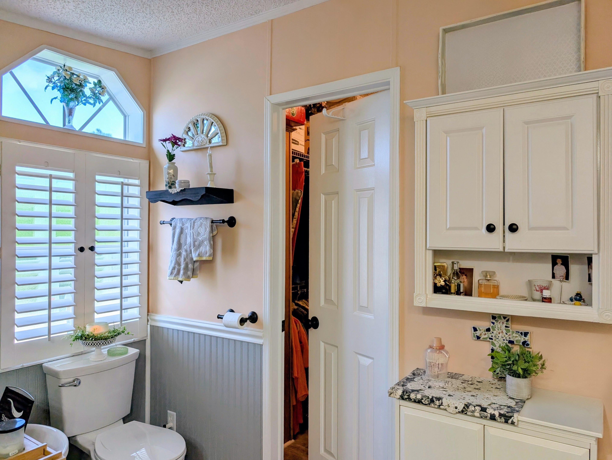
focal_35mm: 24
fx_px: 425
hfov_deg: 71.5
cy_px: 230
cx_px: 306
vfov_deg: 56.9
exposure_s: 1/120
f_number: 1.68
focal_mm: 6.9
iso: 26
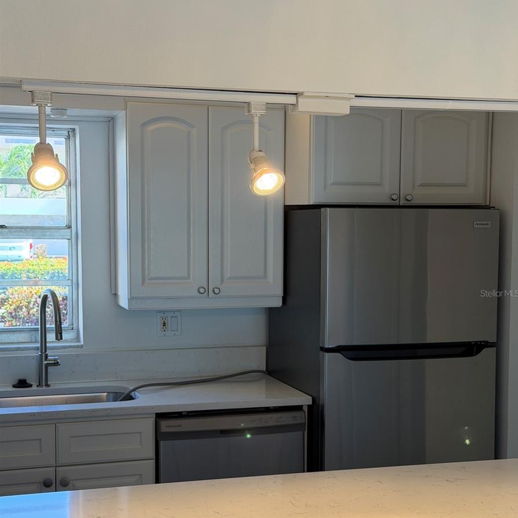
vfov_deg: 30.0
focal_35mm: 57
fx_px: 965
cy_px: 293
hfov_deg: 30.0
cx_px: 260
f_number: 1.78
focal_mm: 6.76
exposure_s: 1/156
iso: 125
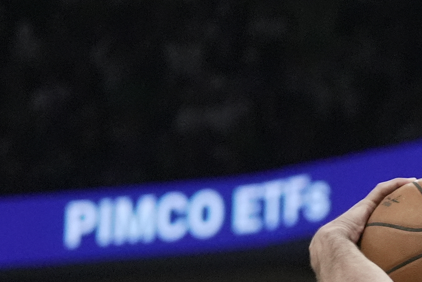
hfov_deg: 4.6
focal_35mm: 439
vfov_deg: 3.1
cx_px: 791
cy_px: 392
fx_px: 5146
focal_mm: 98
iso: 6400
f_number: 4
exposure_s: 1/2000
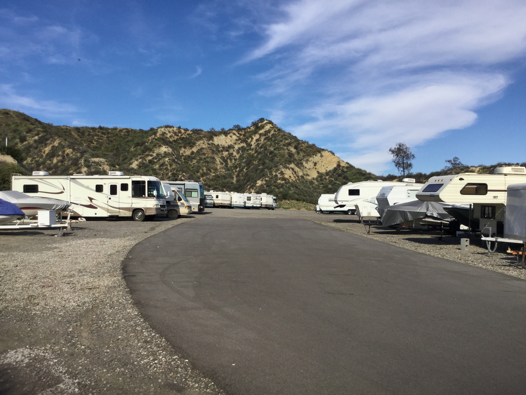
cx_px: 263
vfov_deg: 45.4
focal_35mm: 31
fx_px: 471
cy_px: 198
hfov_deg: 58.4
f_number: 2.4
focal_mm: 3.3
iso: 25
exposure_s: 1/1664
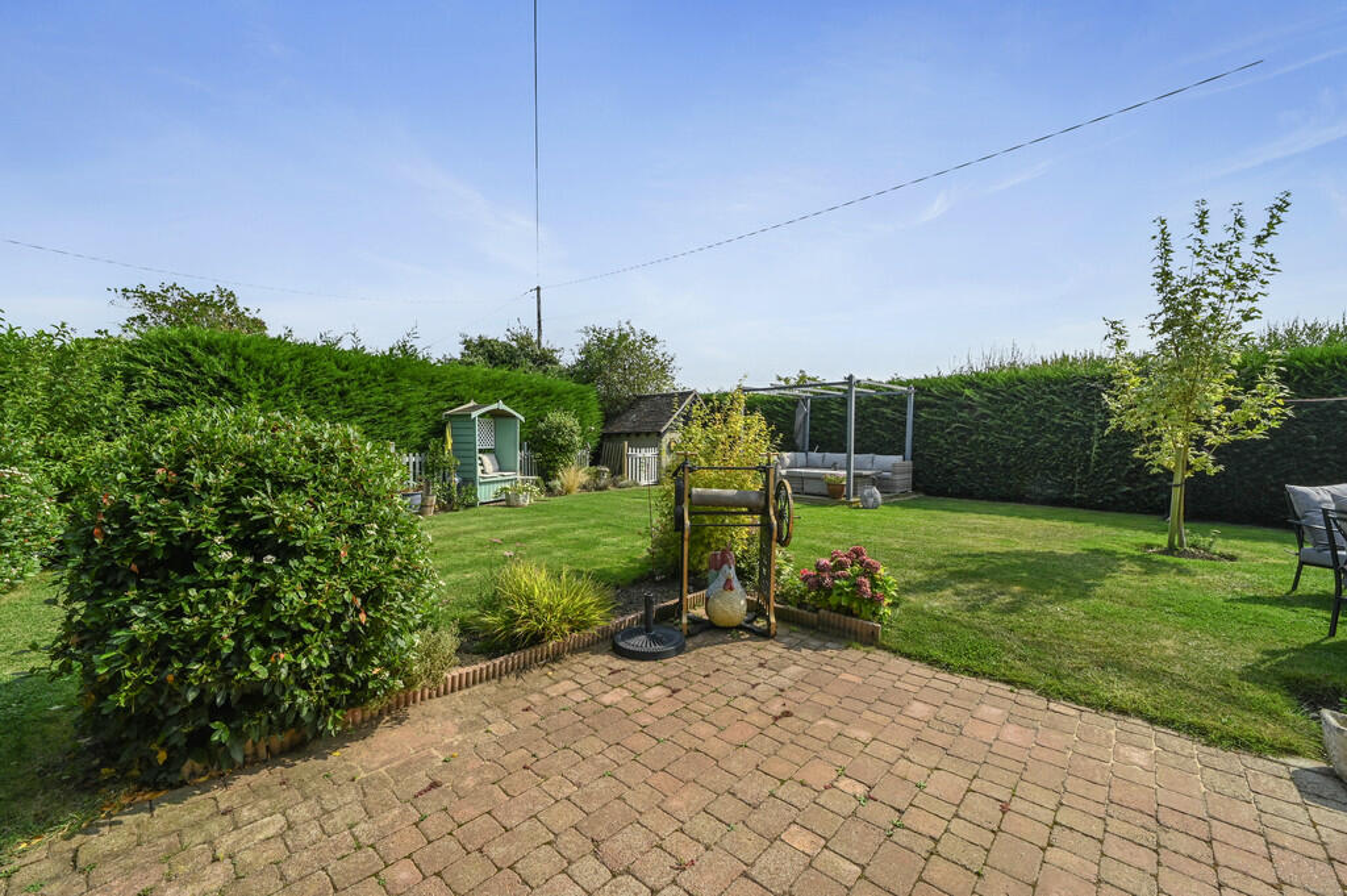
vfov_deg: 81.1
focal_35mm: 14
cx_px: 674
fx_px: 523
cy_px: 448
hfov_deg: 104.3
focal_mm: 14
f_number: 13
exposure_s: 1/400
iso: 400
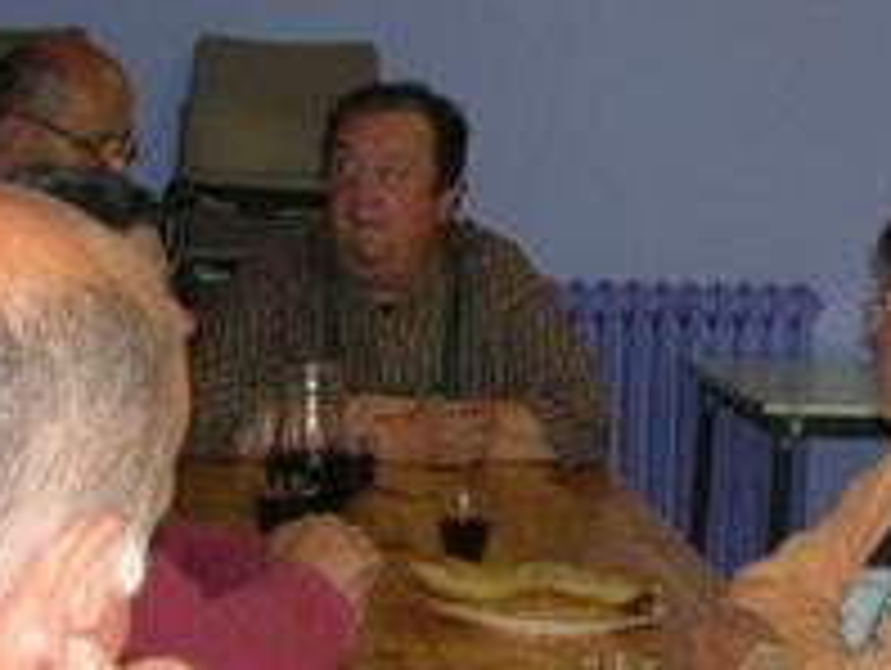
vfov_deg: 12.9
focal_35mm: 113
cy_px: 706
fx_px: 2912
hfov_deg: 16.8
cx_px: 986
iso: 134
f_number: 2.8
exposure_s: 1/60.1
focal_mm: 5.8
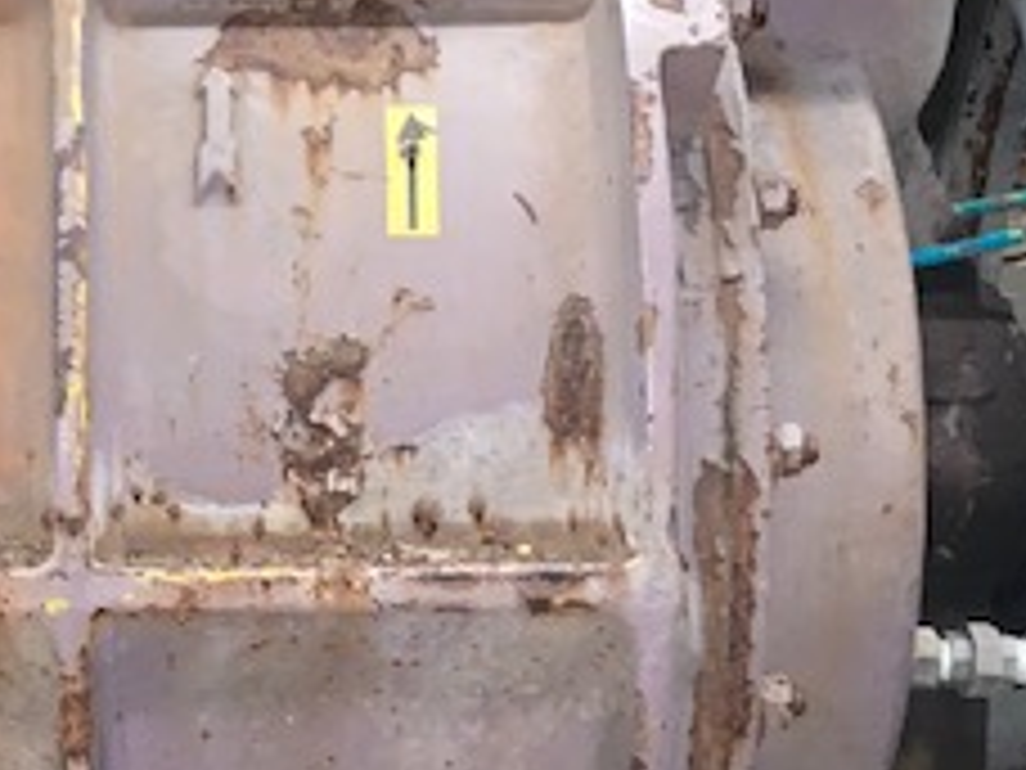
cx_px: 261
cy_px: 527
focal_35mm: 73
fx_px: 2164
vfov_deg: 20.1
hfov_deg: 26.3
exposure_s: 1/9
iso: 160
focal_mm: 4.25
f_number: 1.8
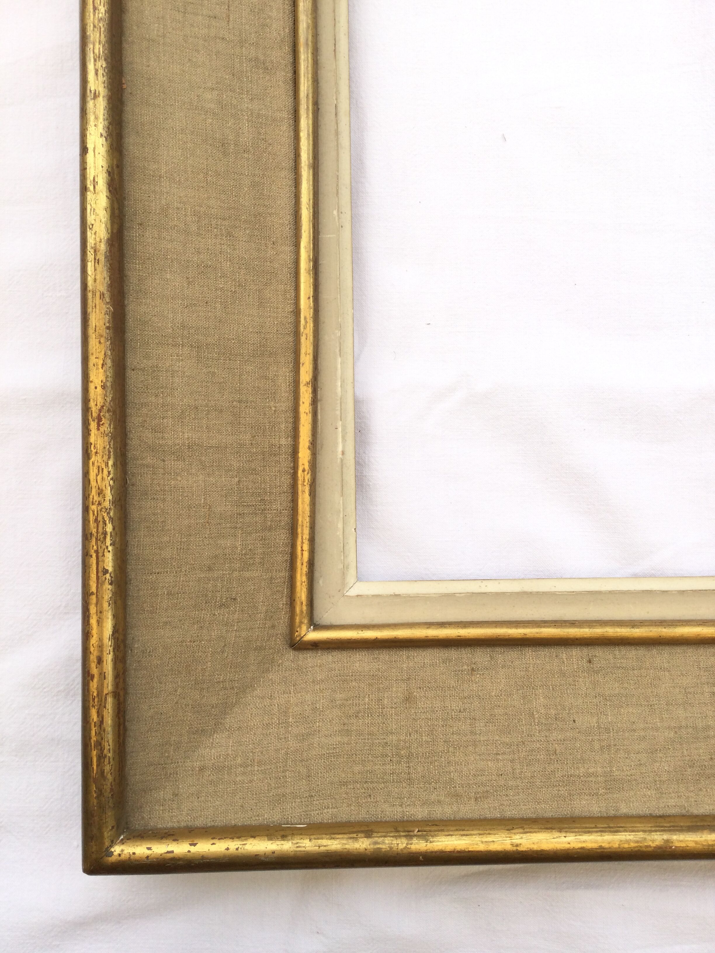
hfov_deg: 45.4
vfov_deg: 58.4
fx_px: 854
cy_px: 476
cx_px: 358
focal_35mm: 31
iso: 25
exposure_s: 1/652
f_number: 2.4
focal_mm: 3.3
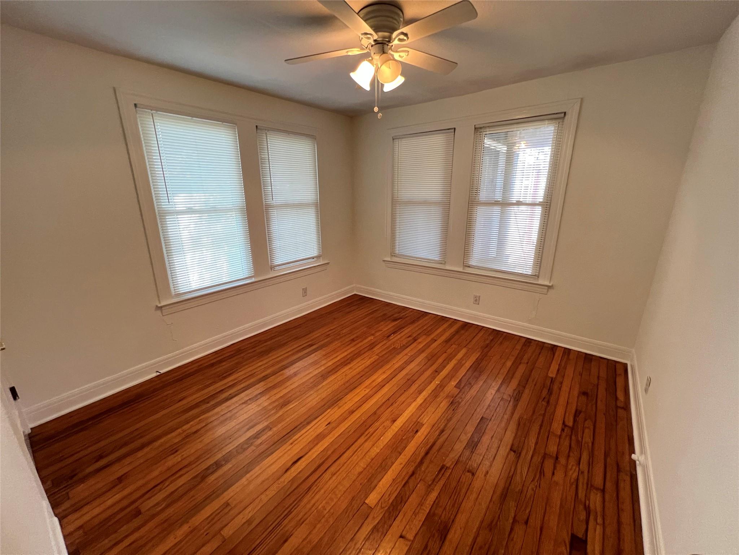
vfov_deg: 89.9
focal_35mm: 13
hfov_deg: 106.2
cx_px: 370
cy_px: 278
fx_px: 278
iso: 400
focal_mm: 1.57
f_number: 1.8
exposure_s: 1/60
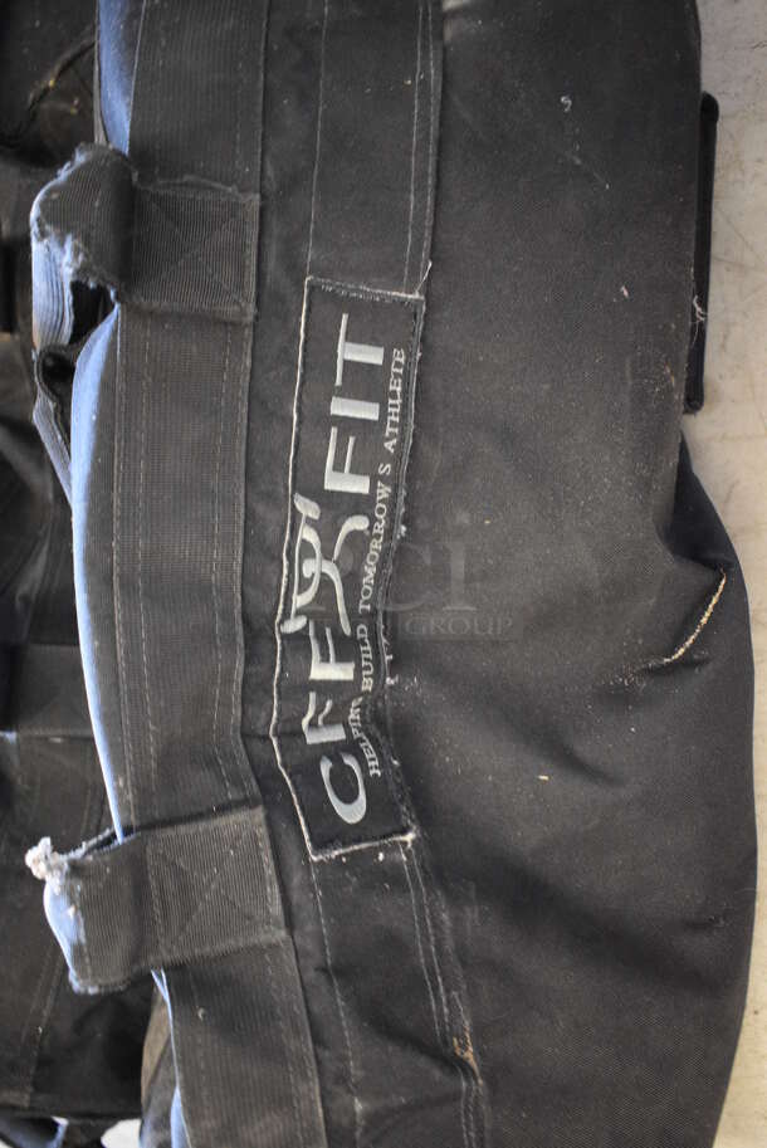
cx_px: 384
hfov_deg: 40.0
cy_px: 574
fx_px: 1053
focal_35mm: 33
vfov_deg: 57.2
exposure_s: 1/30
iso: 2500
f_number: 3.8
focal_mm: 22
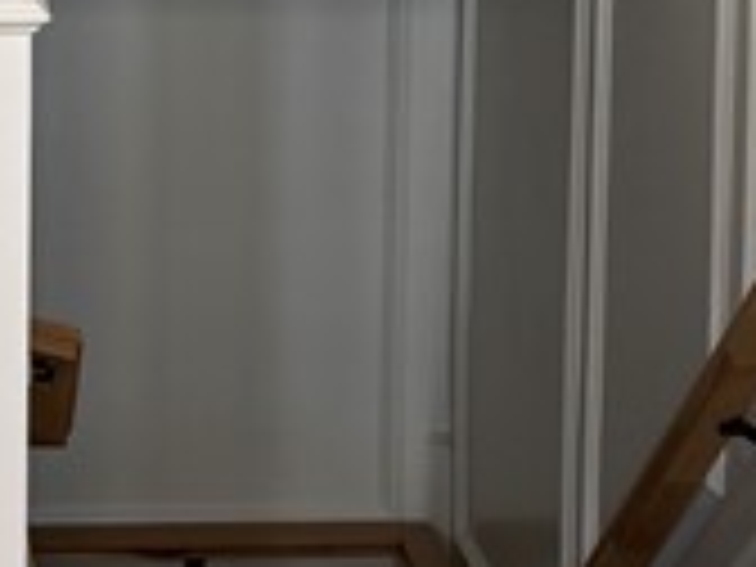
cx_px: 18
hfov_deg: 13.4
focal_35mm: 146
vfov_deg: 10.0
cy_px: -176
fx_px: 3189
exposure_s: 1/121
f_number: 1.78
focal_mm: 6.76
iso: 160
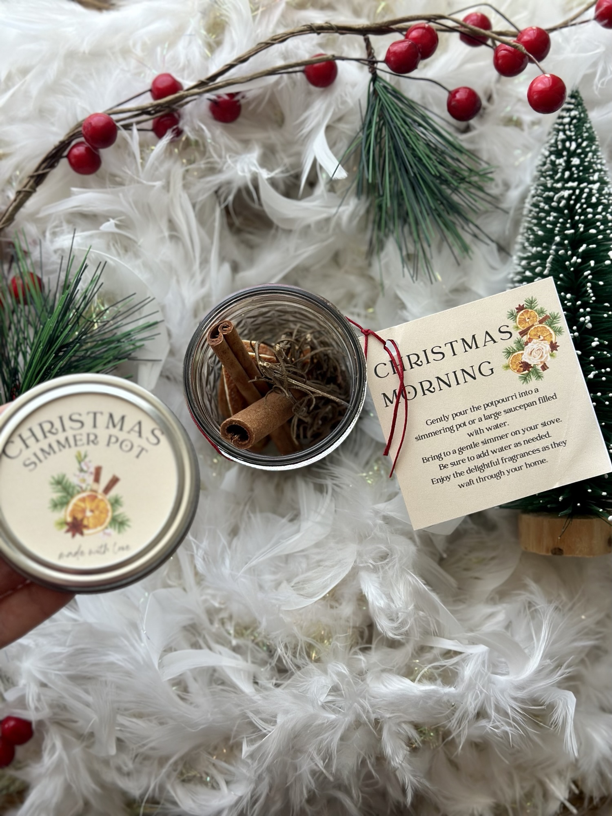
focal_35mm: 48
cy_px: 408
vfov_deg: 39.7
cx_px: 306
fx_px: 1131
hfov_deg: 30.3
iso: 125
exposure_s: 1/121
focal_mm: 6.86
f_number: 1.78
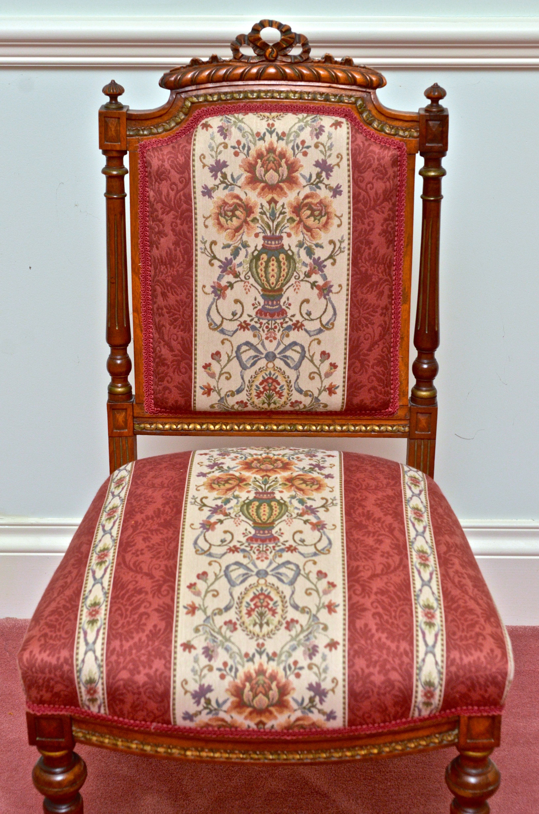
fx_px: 1861
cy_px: 407
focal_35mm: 82
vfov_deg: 24.7
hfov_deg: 16.5
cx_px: 270
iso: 640
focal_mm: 55
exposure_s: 1/160
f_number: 6.3
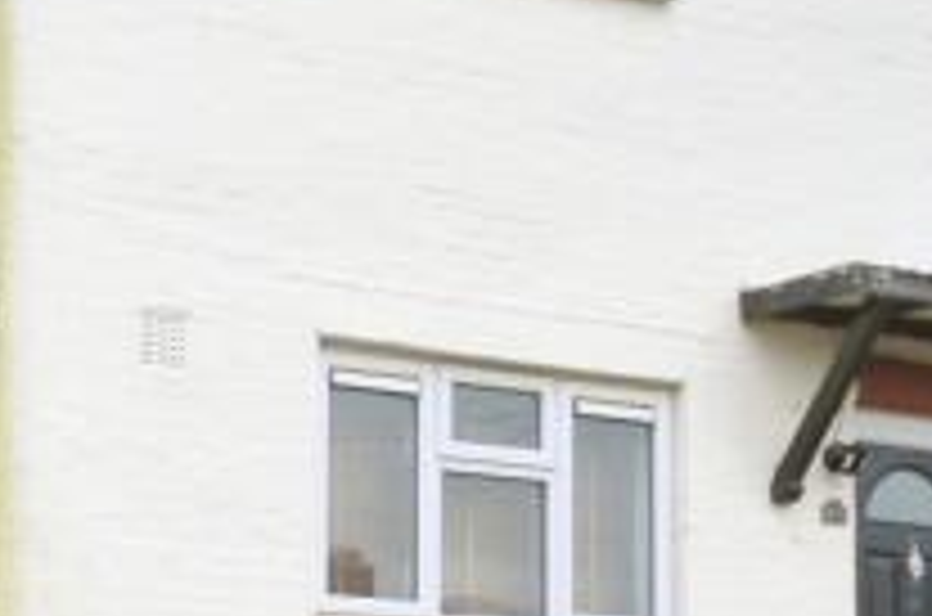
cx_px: -167
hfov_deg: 16.6
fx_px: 3074
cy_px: 456
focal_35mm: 119
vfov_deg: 11.4
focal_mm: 16
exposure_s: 1/160
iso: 200
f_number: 6.3
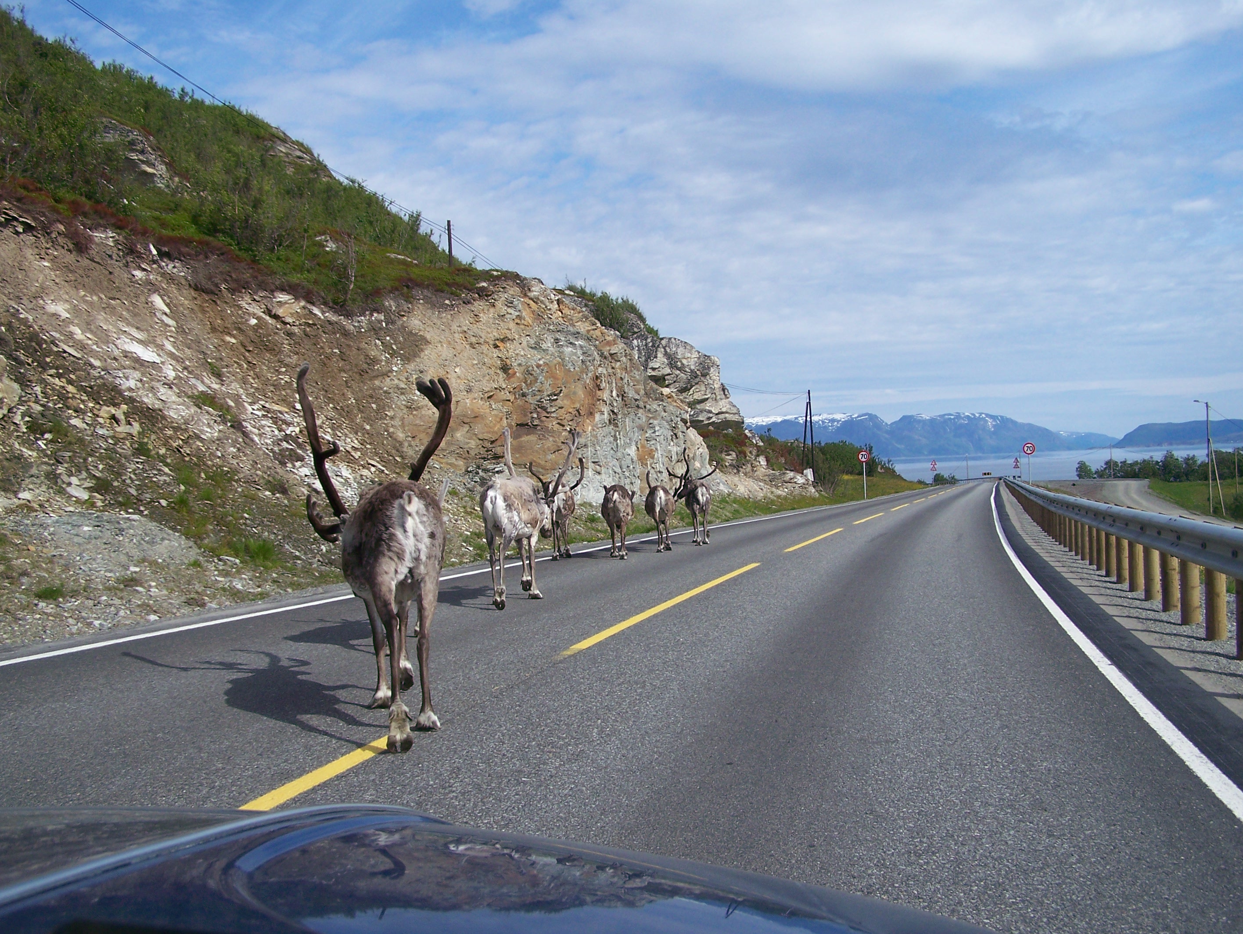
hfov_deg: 48.9
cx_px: 622
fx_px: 1365
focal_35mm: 38
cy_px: 467
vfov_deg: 37.8
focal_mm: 6.3
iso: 80
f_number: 4
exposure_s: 1/1000
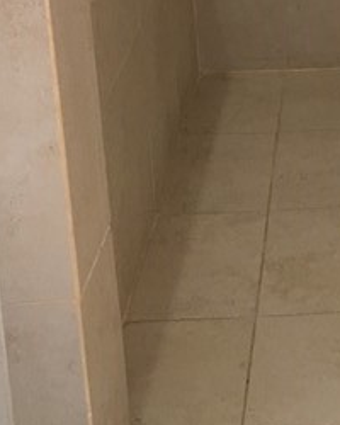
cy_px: -85
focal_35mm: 116
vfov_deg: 15.9
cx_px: 418
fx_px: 1459
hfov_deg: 12.9
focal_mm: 4.15
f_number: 2.2
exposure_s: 1/15
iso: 40
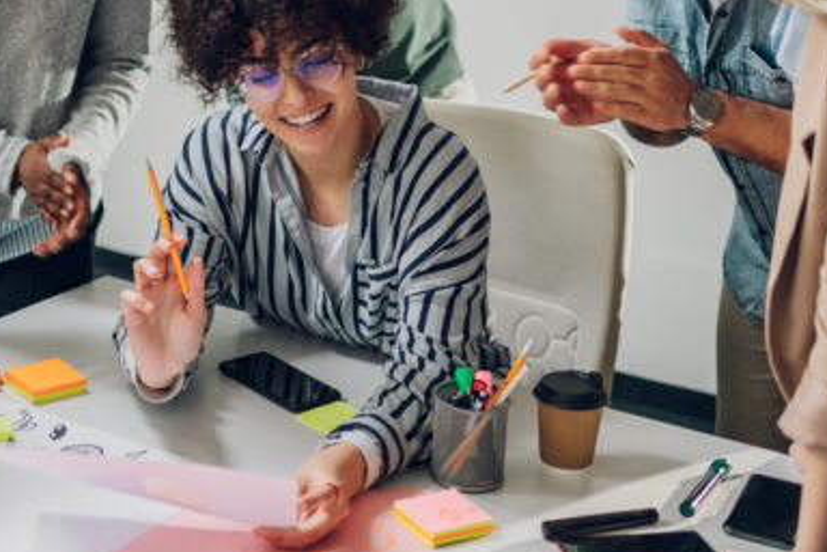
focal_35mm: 70
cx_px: 267
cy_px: 100
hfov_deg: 28.6
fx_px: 1608
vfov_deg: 19.2
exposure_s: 1/125
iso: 320
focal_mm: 35
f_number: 1.8
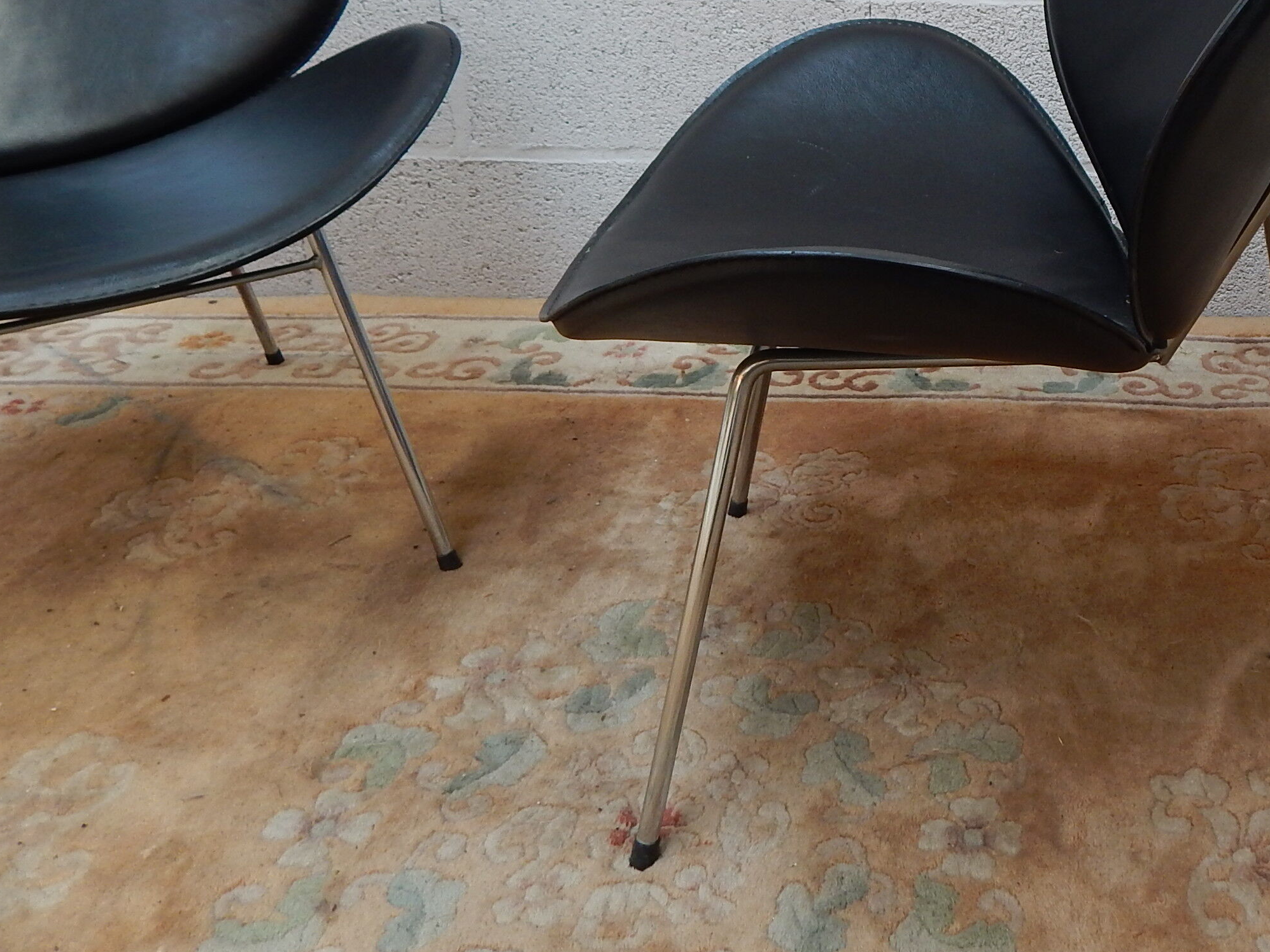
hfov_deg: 48.4
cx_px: 1021
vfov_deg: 38.5
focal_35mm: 36
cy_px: 228
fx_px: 1321
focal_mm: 4
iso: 160
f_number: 3
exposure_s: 1/30
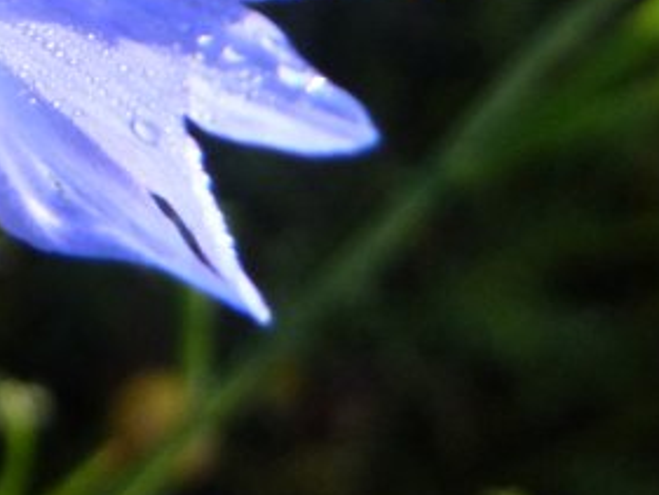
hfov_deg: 19.4
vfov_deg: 14.5
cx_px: -267
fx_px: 1733
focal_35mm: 91
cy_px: -373
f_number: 3.5
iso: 200
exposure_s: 1/250
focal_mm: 4.1
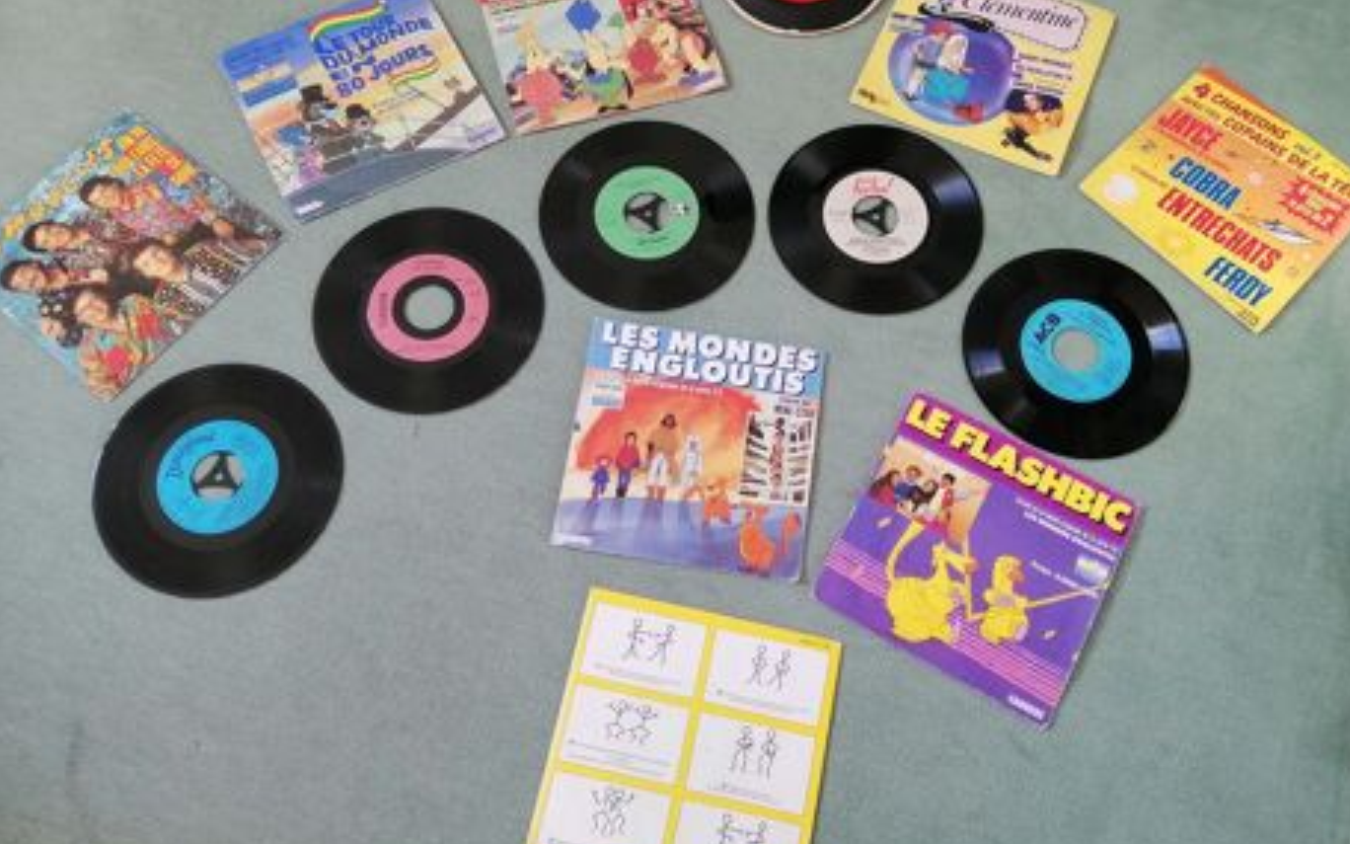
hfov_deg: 64.6
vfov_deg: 43.1
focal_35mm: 29
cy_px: 376
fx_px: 1067
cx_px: 705
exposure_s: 1/50
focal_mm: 3.6
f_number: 1.8
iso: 64
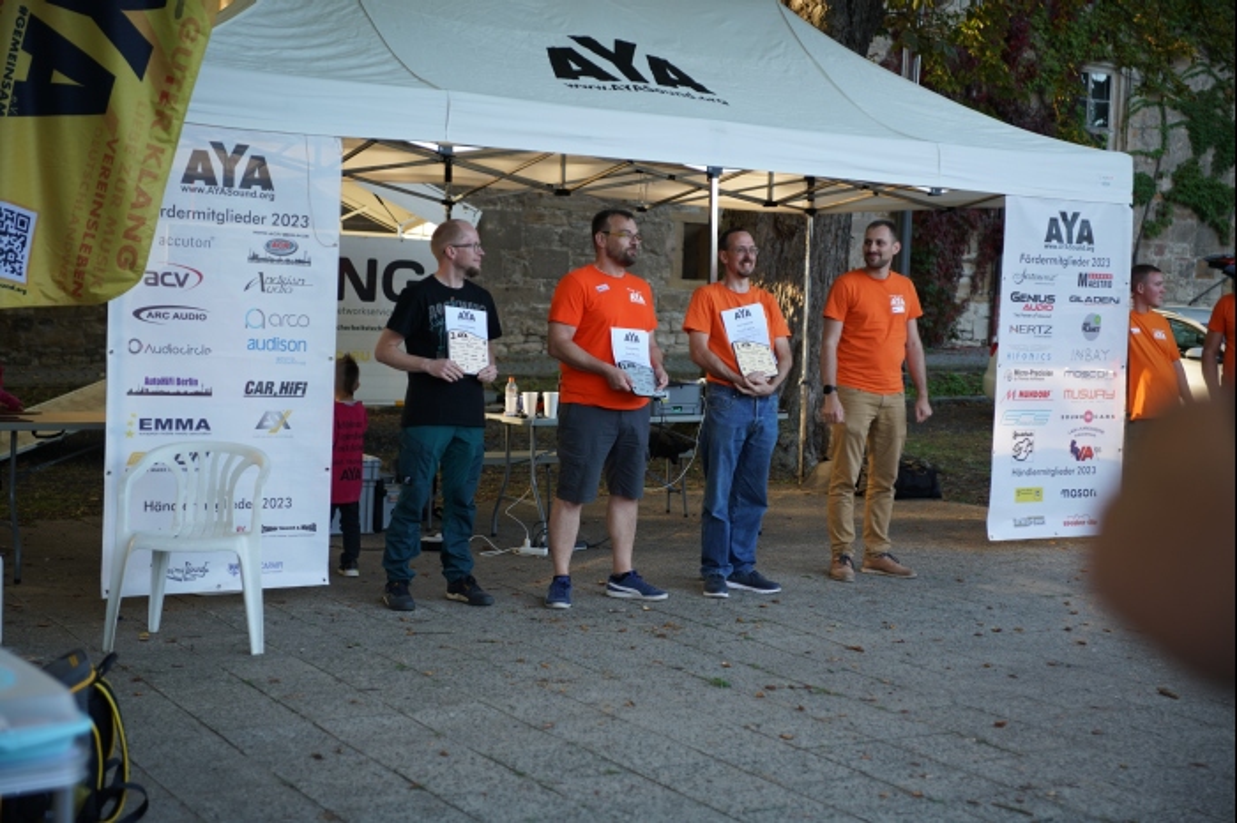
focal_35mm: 50
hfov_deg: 39.6
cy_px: 412
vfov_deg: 27.0
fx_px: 1717
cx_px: 618
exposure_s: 1/250
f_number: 2.8
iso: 320
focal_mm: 50
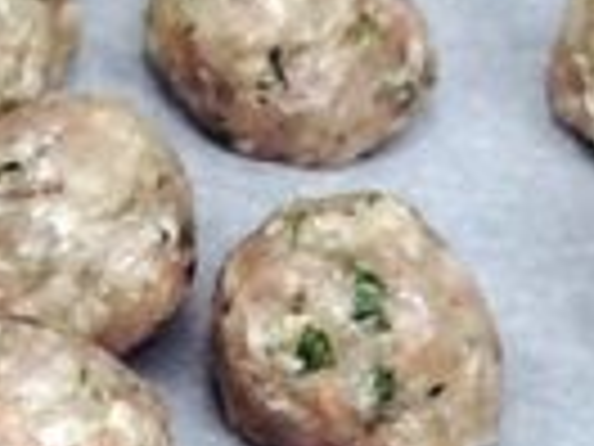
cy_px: 1011
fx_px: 8666
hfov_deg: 3.9
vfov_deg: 2.9
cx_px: -302
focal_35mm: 505
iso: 375
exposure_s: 1/50
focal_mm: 5.25
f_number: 1.75
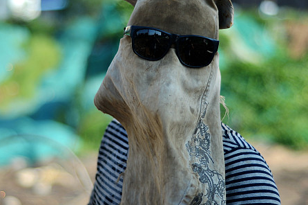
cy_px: 125
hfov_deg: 20.2
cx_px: 129
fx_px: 863
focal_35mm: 101
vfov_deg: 13.5
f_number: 1.8
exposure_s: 1/1250
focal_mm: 50
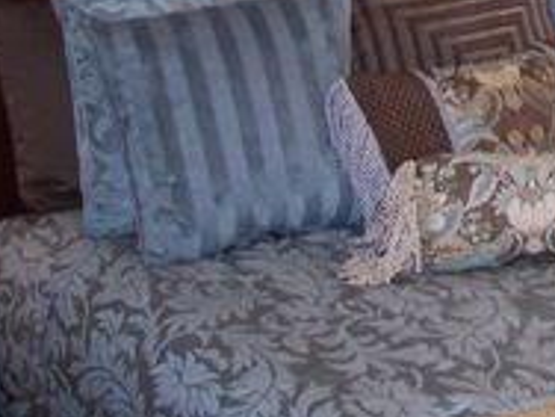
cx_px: 877
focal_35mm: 133
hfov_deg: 13.8
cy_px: -180
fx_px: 2132
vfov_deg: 10.8
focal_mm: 8
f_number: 2.8
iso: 140
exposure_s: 1/60
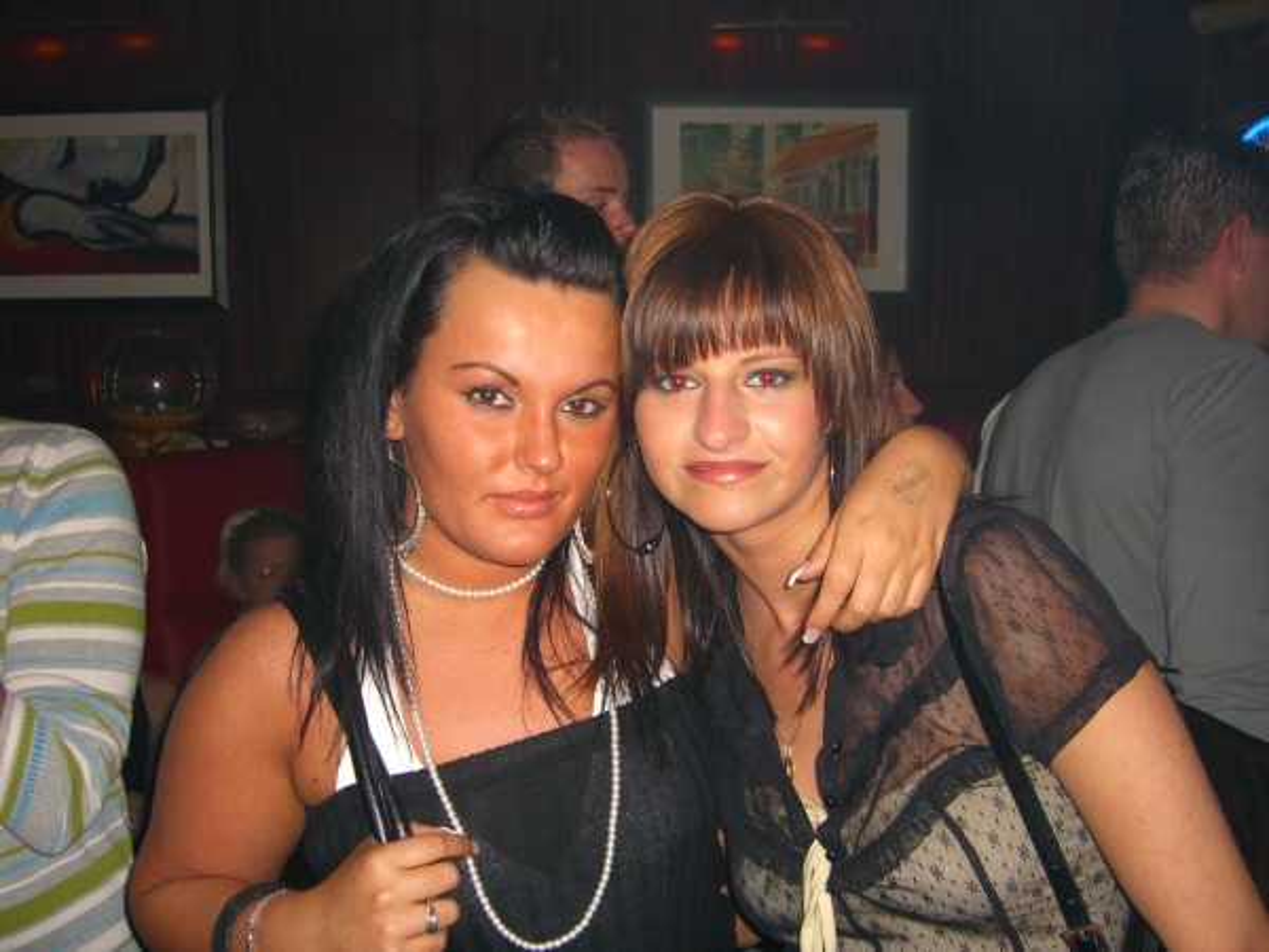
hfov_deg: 49.0
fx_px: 1393
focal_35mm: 38
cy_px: 476
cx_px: 634
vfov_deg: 37.7
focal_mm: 7.9
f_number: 2.8
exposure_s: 1/60
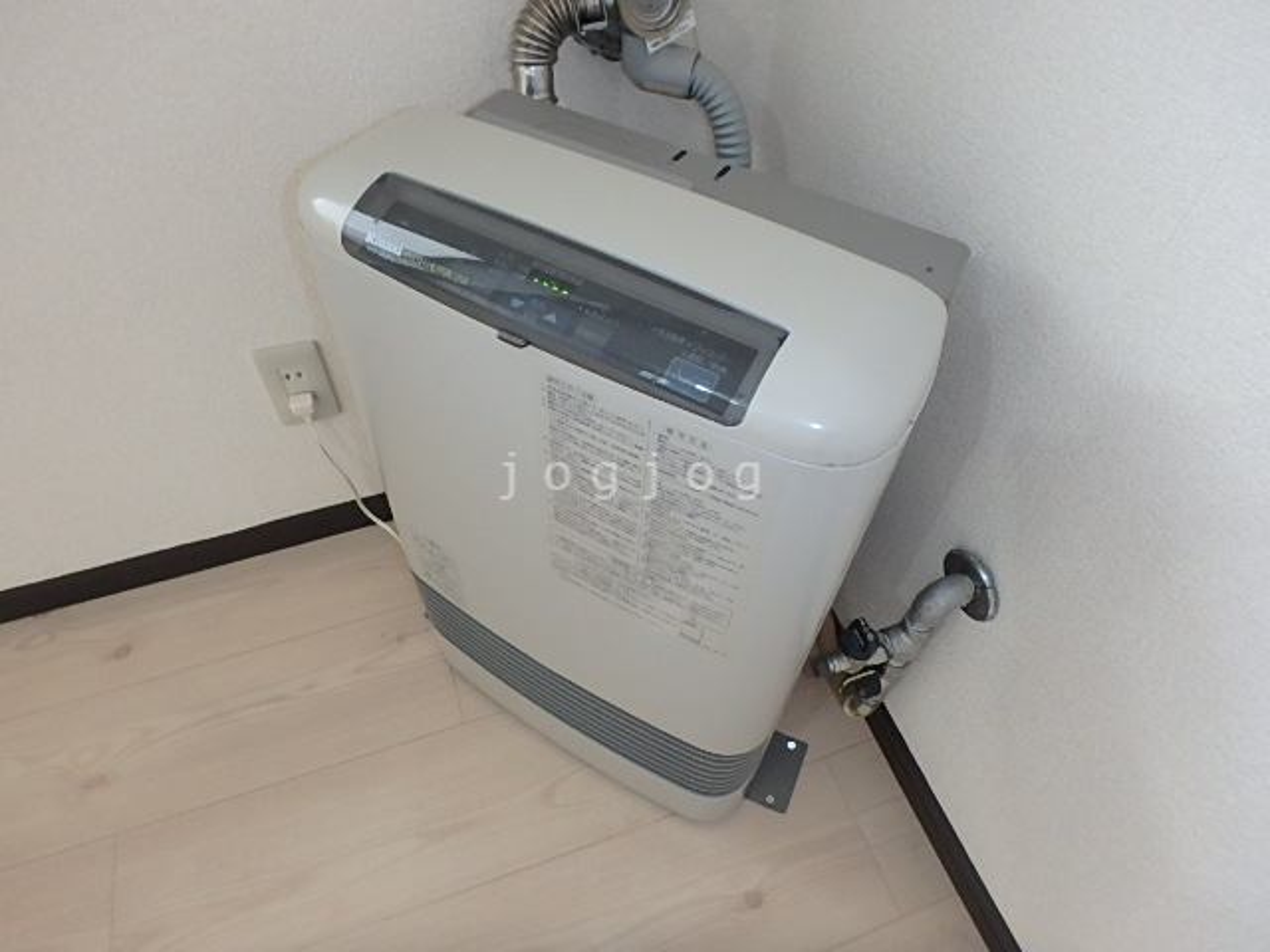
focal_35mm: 21
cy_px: 476
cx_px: 635
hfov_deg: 79.0
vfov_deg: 63.4
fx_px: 770
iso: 400
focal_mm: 3.7
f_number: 3.5
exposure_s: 1/30
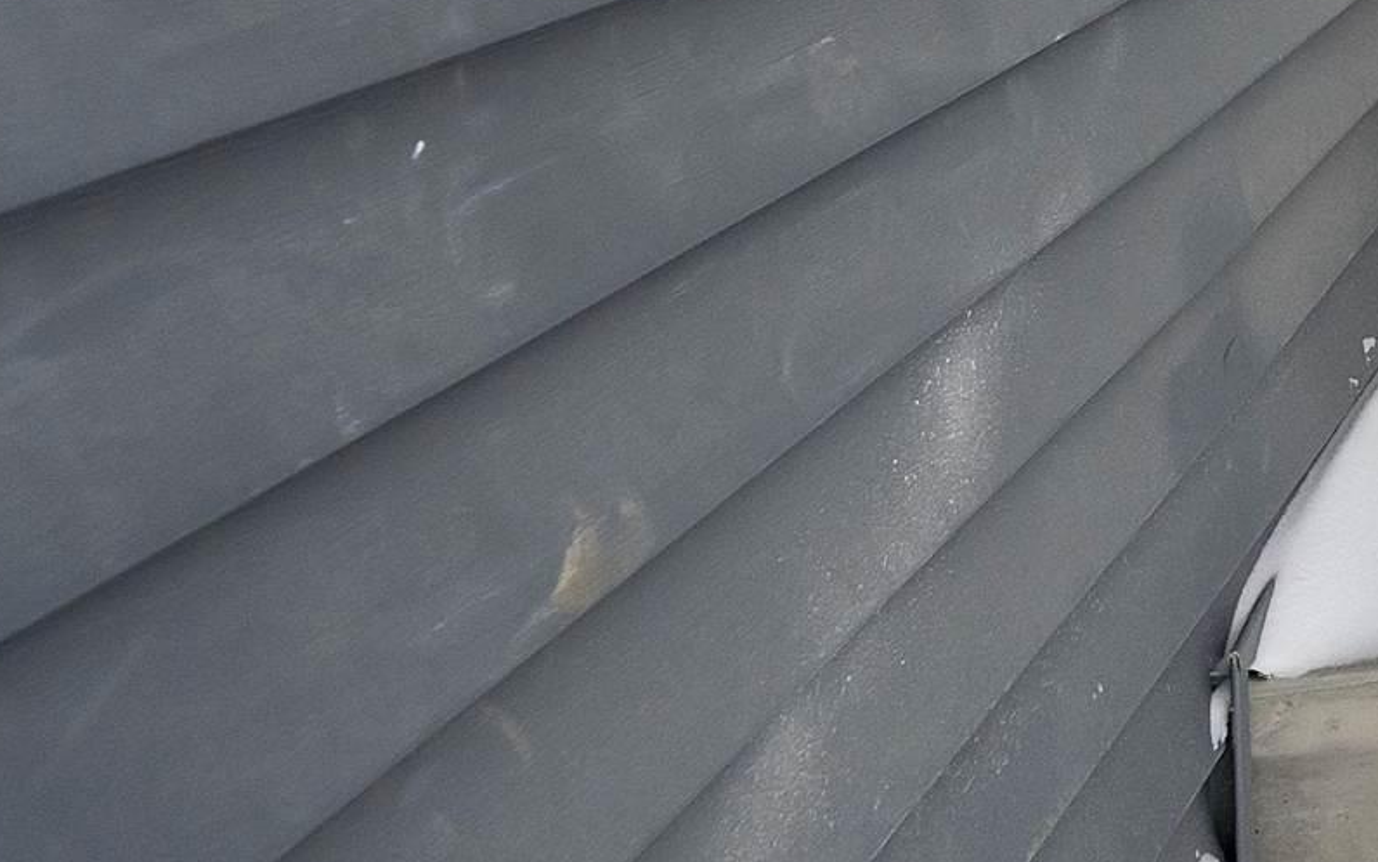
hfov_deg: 20.4
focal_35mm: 65
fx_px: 2440
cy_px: -442
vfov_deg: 17.8
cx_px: 2583
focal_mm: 11
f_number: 4.5
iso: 640
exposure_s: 1/125
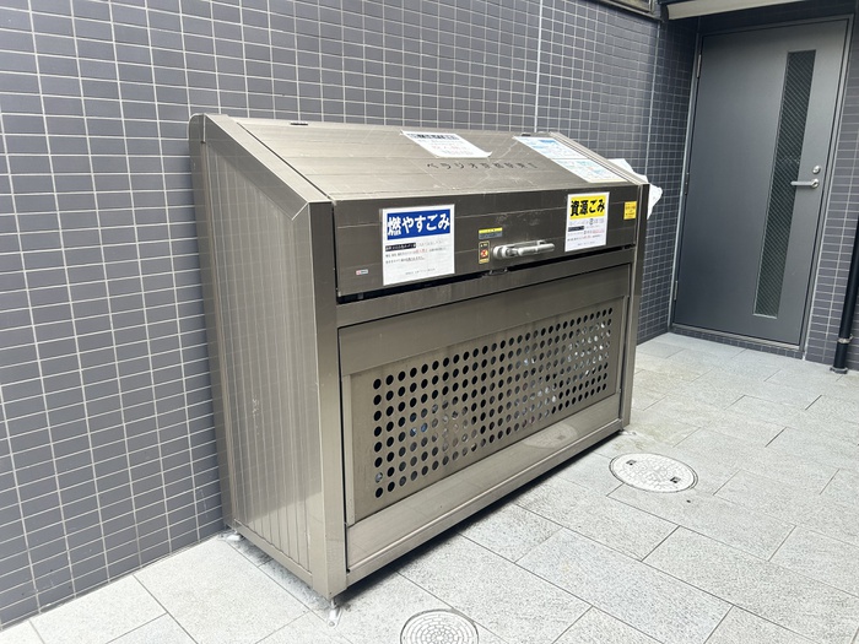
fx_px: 645
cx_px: 430
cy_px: 322
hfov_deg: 67.3
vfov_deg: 53.1
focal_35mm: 26
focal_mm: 5.7
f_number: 1.5
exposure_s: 1/169
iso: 50
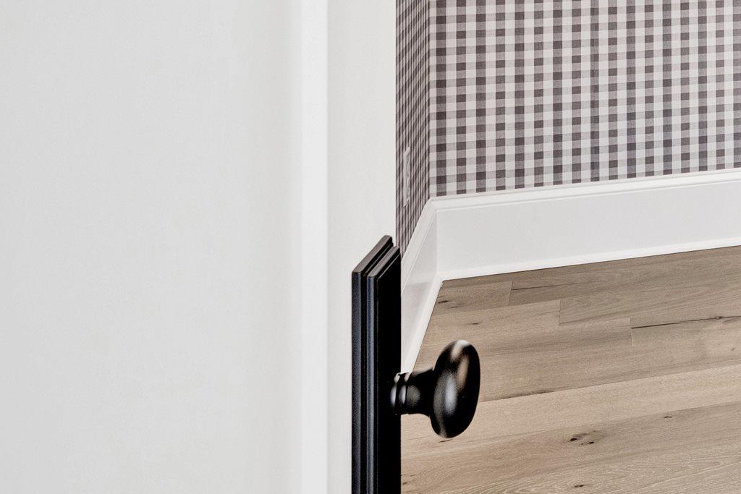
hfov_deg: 25.5
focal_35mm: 62
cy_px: -216
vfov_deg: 19.6
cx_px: 1076
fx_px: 1266
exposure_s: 1/4
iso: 400
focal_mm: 20.5
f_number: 11
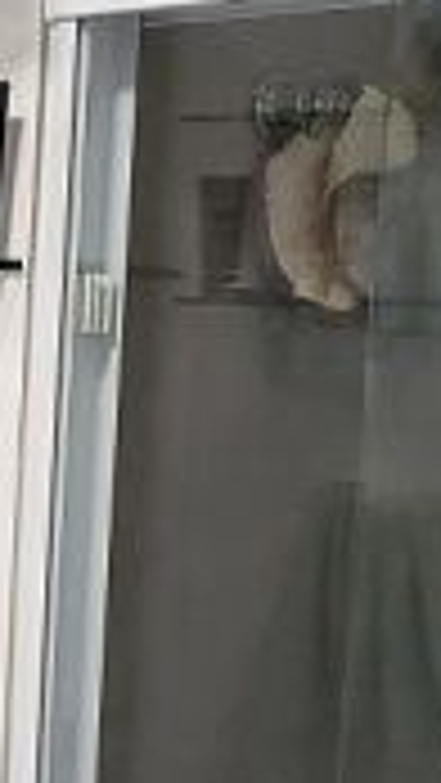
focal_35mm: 125
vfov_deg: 16.7
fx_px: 2596
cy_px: 806
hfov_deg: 9.0
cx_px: -540
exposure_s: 1/60
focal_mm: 4.3
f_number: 2.4
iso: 250
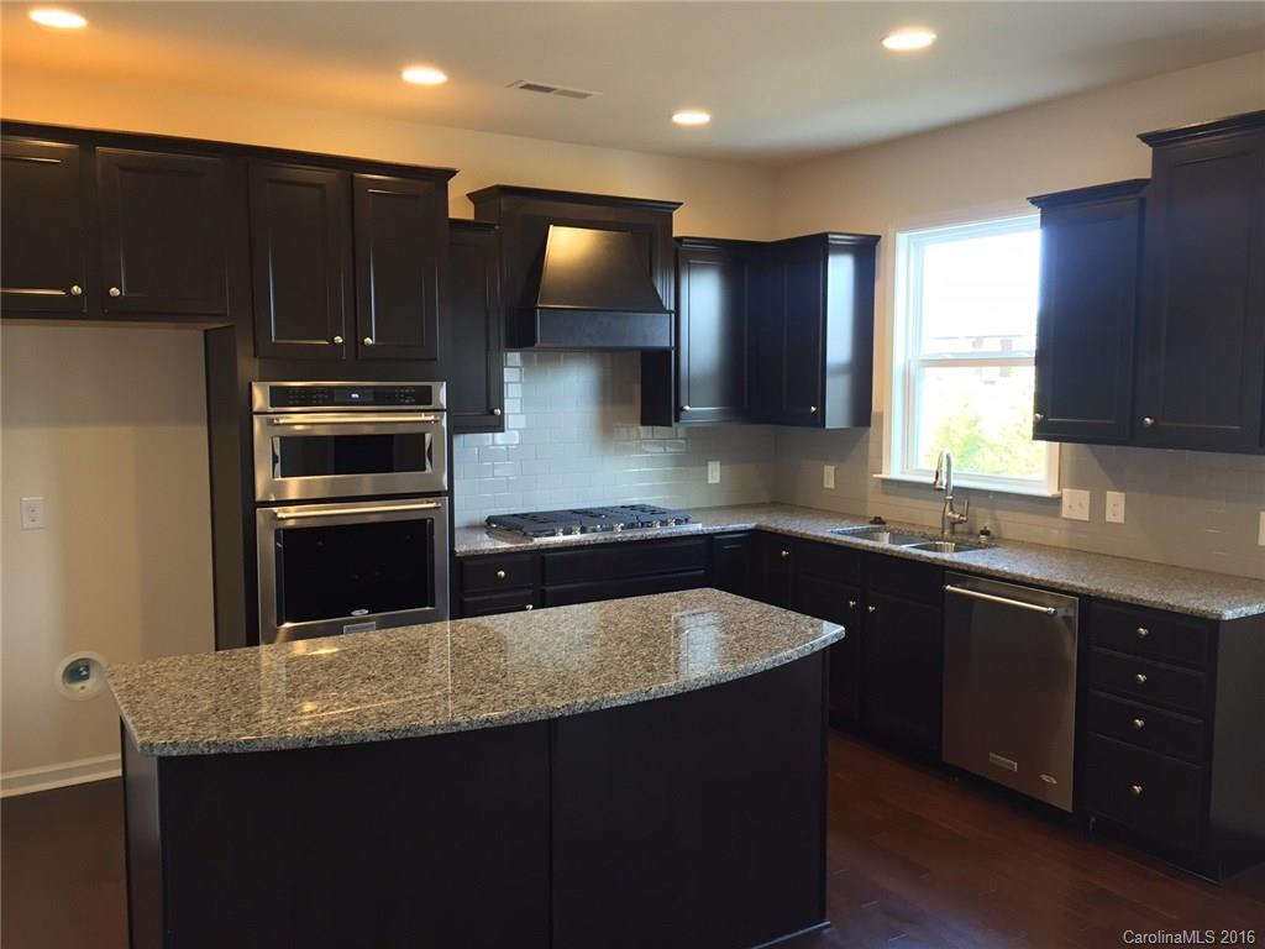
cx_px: 632
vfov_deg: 48.2
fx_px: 1060
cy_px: 474
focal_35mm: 29
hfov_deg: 61.7
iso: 125
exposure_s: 1/30
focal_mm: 4.15
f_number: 2.2
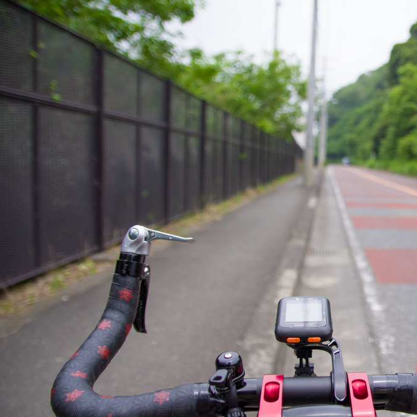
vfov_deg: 43.0
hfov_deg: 40.0
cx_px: 372
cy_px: 236
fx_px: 528
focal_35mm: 39
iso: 400
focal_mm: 17
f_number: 2.8
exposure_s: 1/5000
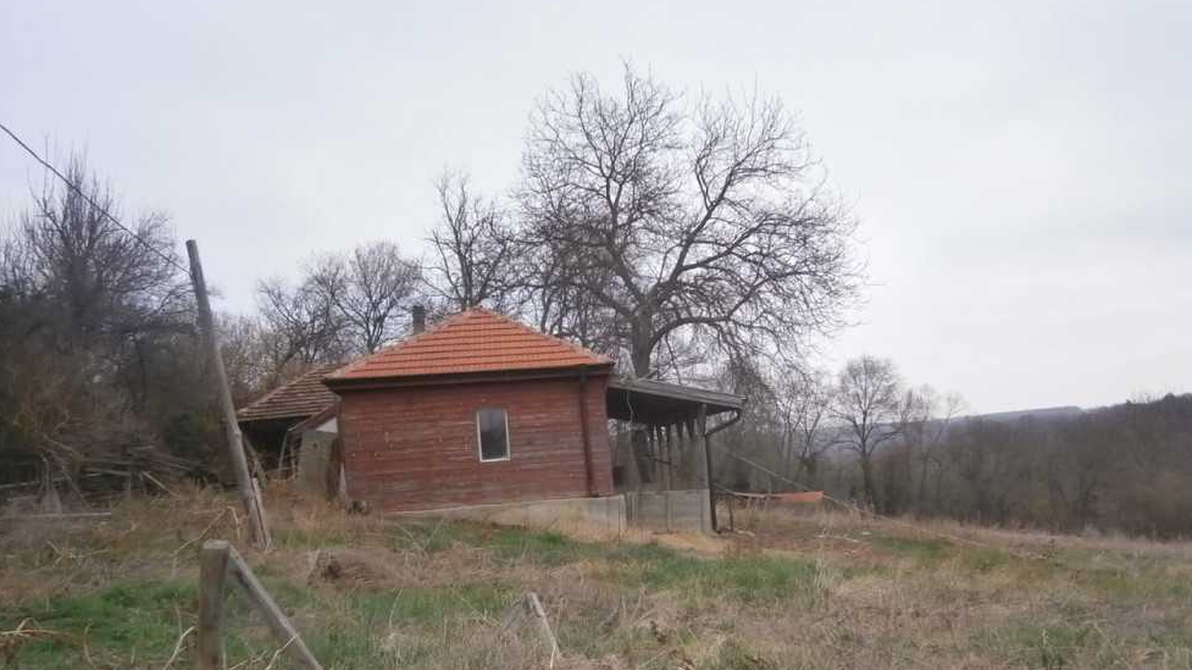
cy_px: 421
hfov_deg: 66.1
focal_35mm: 29
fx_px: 916
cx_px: 584
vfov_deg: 39.9
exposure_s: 1/640
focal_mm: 4.7
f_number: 2.8
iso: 80
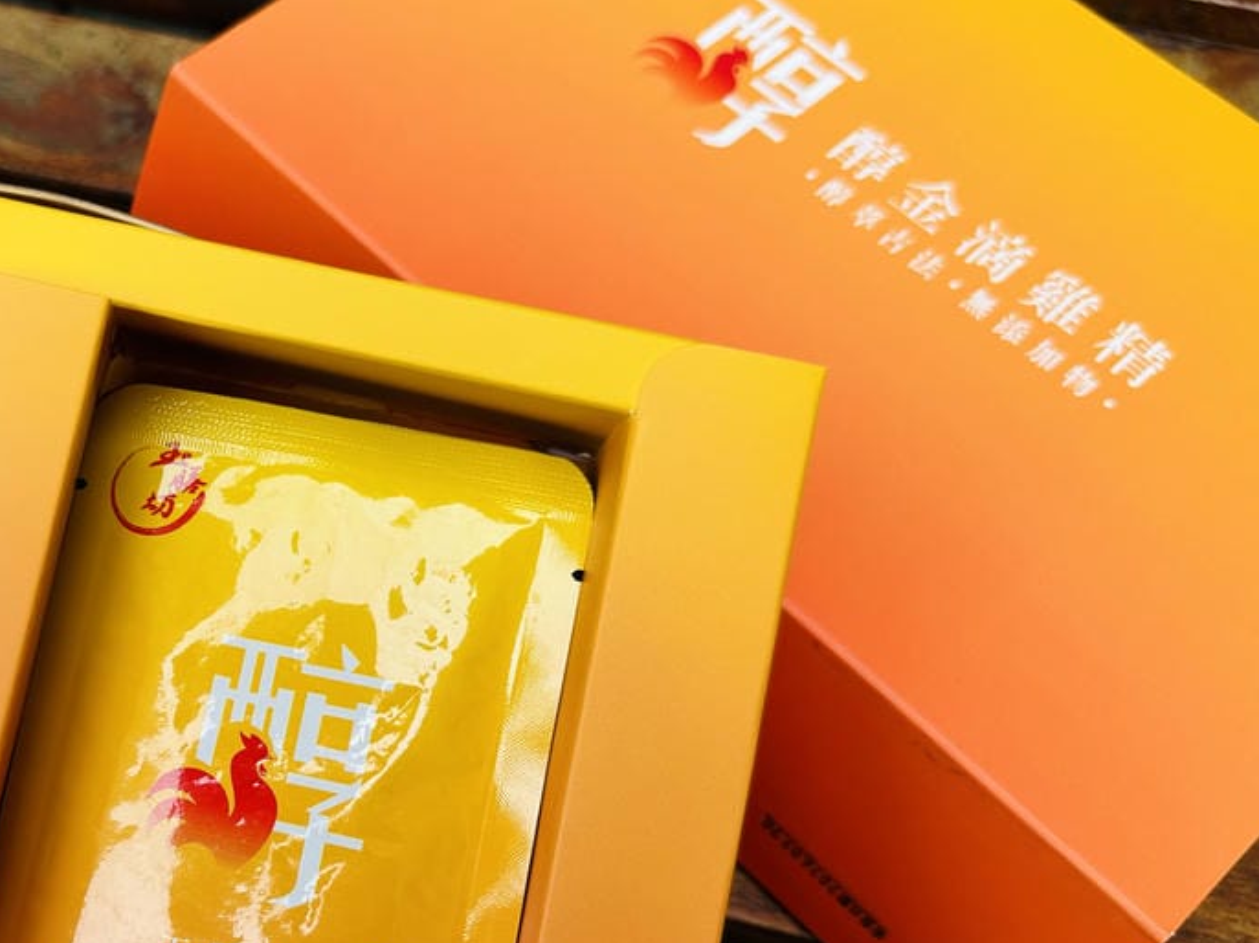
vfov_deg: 34.2
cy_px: 589
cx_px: 202
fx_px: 1527
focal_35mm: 42
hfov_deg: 42.2
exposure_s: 1/197
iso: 64
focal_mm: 6.86
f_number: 1.78
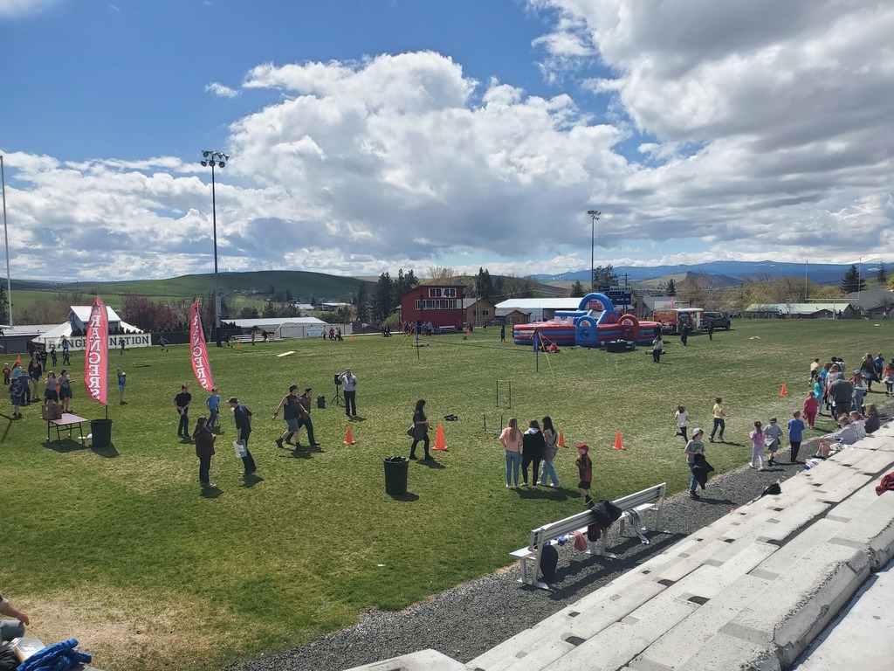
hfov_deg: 67.3
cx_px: 447
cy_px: 336
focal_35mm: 26
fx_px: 671
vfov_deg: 53.1
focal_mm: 4.3
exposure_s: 1/2361
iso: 50
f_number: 2.4
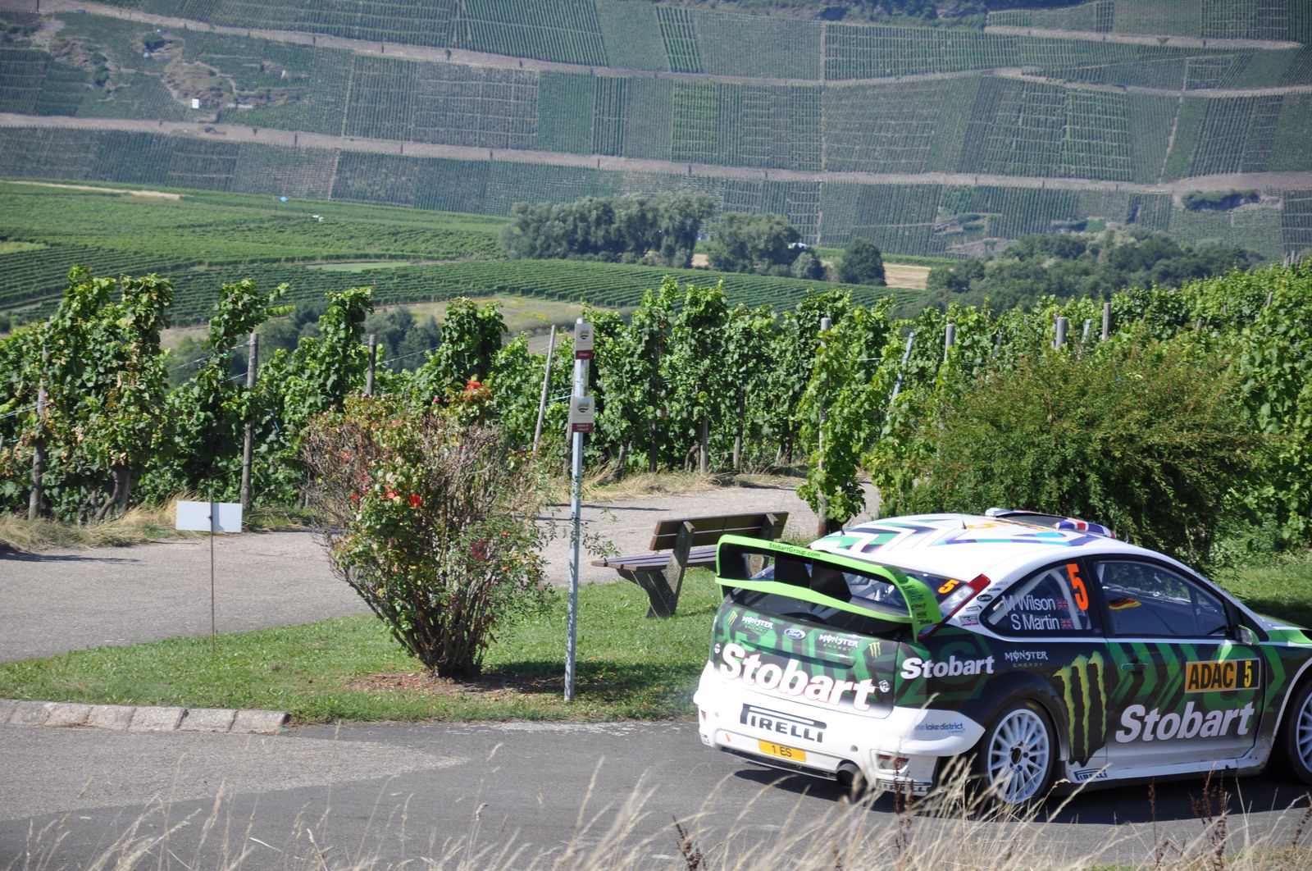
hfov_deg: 13.1
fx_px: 5732
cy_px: 436
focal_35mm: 158
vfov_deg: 8.7
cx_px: 656
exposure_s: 1/640
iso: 200
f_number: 6.3
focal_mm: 105
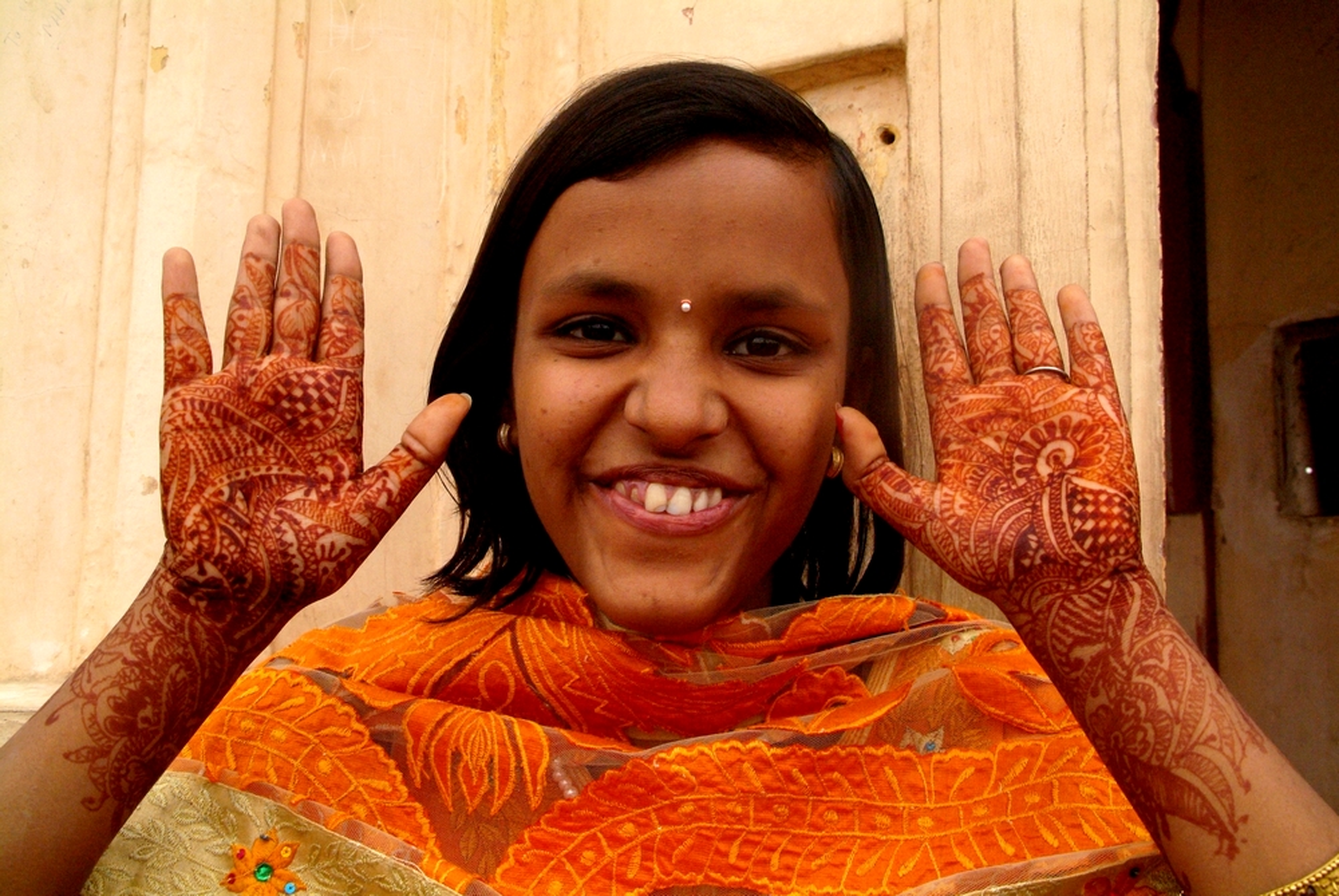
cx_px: 670
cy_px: 448
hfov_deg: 57.2
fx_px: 1229
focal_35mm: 33
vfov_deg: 40.1
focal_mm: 22
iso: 1600
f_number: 9.5
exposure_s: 1/350
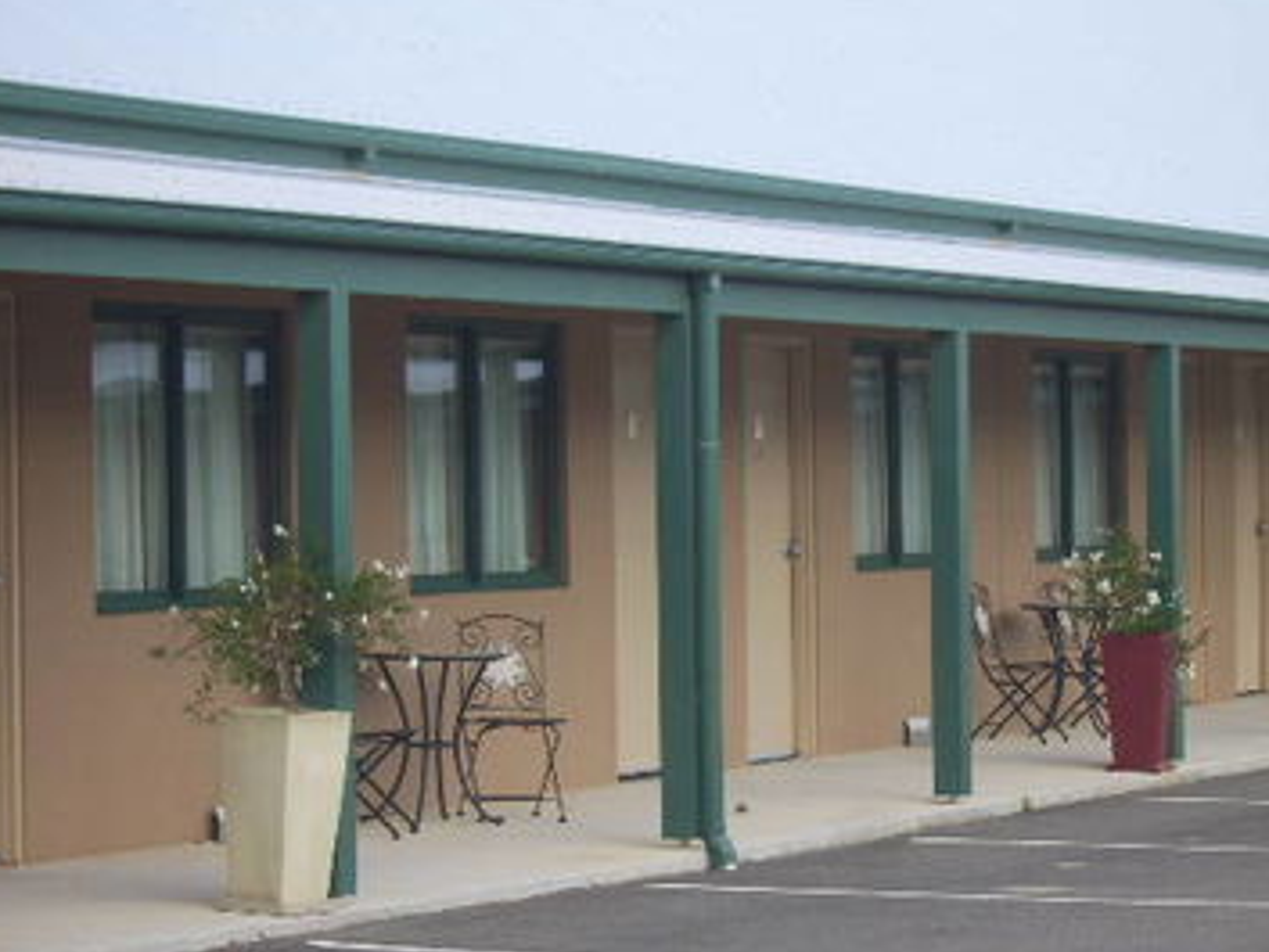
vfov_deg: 9.6
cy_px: 596
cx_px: 759
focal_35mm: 155
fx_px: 5684
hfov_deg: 12.7
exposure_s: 1/100
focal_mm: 23.4
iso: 50
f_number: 7.4
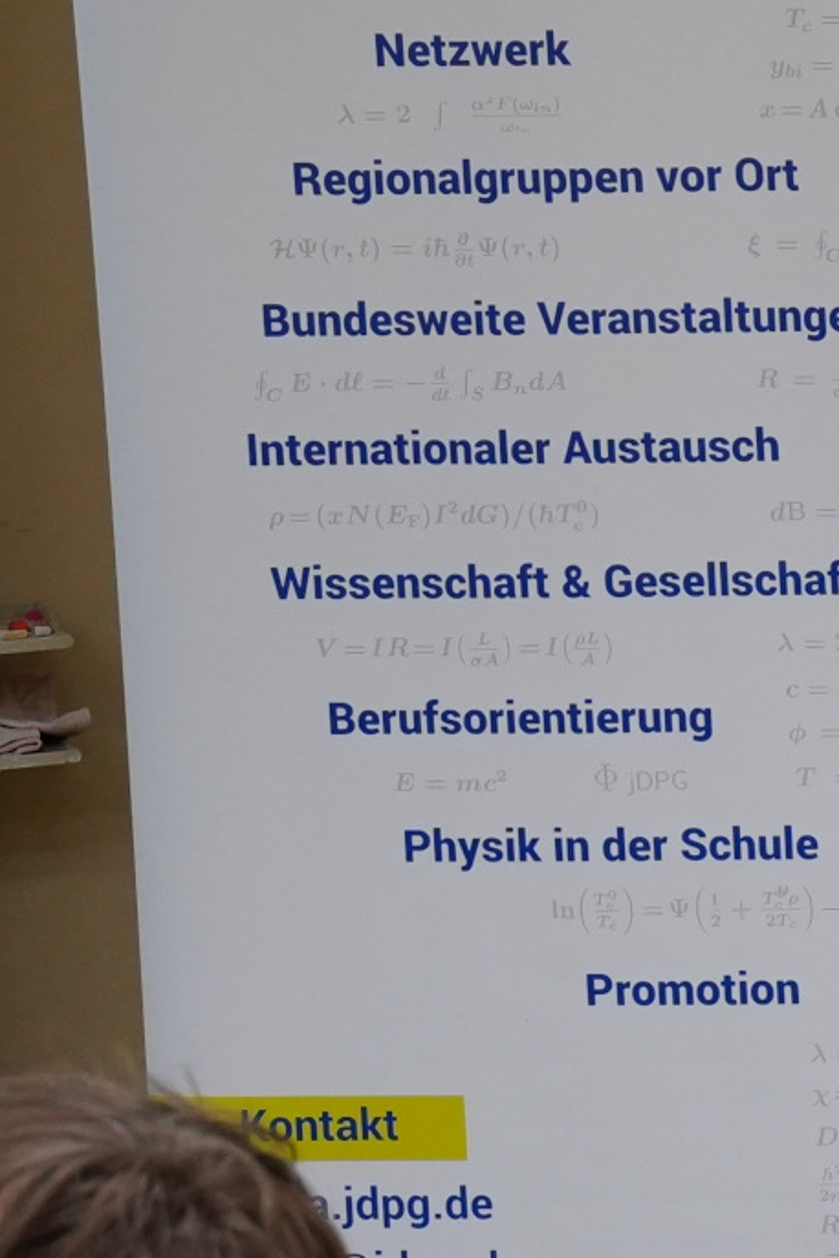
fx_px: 8011
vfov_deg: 9.0
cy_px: 628
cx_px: 2033
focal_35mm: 229
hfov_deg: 5.8
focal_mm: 35
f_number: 4
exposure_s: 1/60
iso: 800
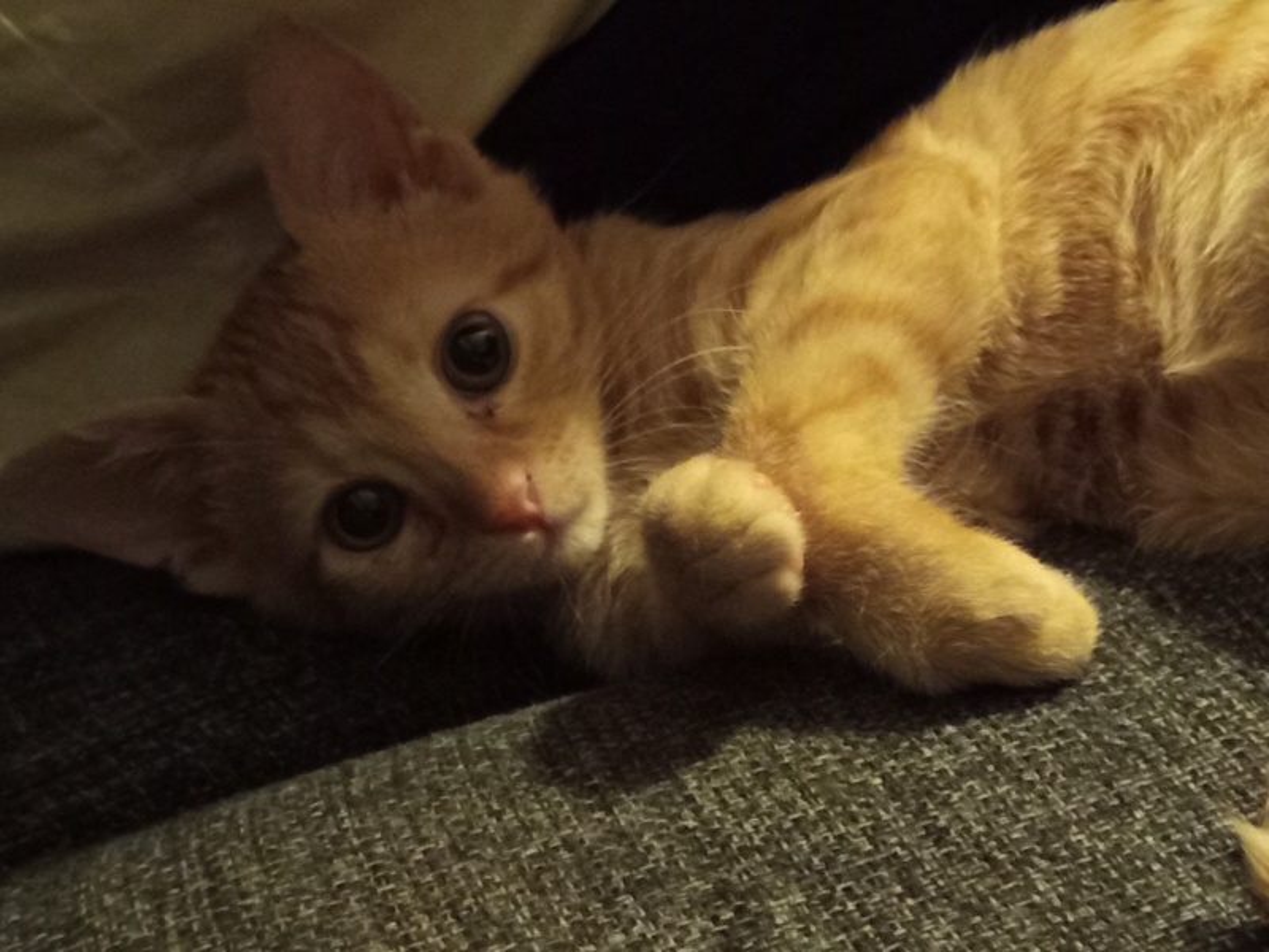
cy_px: 476
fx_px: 2713
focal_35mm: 74
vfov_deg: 19.9
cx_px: 634
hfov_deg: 26.3
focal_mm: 5.24
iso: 4915
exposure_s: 1/16.7
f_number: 1.7
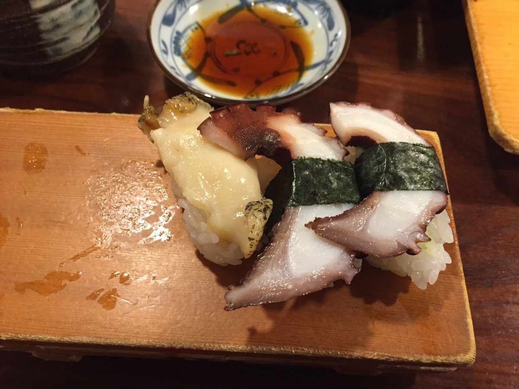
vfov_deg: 48.2
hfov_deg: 61.7
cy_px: 194
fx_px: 435
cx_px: 260
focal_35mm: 29
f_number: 2.2
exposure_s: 1/30
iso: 160
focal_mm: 4.15
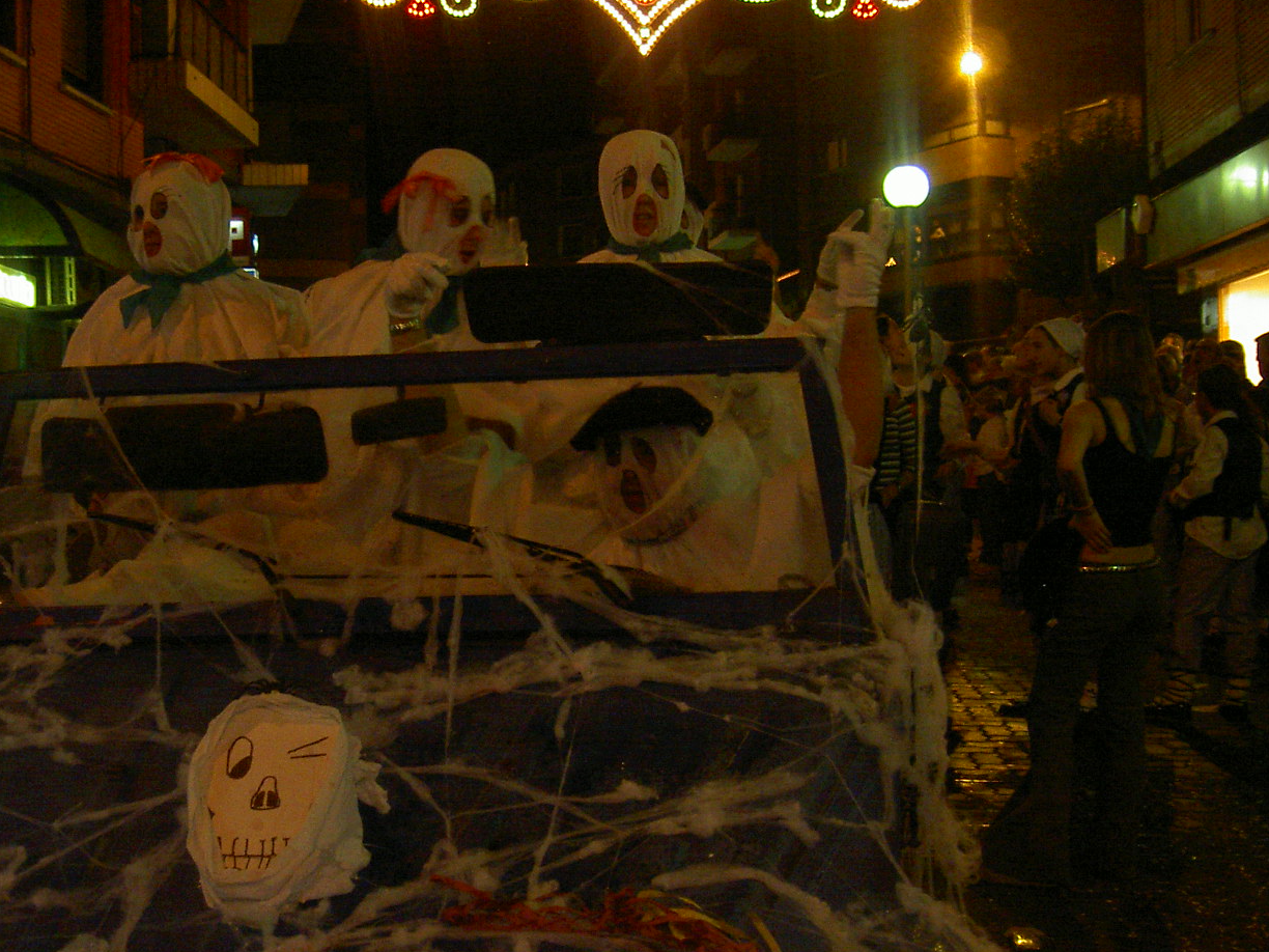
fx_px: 1870
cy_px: 540
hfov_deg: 37.2
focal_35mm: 51
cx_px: 459
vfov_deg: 28.5
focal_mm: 8
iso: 100
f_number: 2.8
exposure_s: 1/59.5
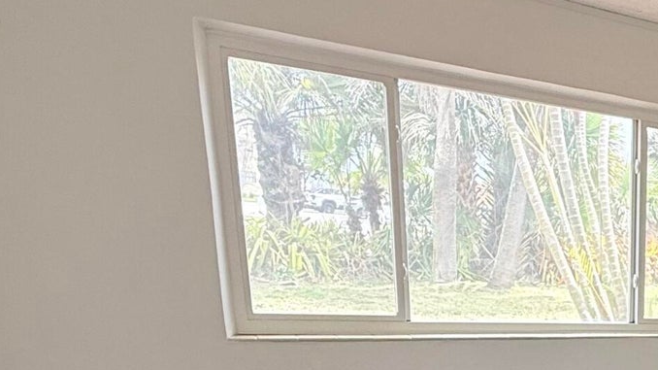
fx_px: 837
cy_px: 474
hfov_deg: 32.9
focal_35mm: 48
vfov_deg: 22.4
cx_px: 838
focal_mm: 2.22
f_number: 2.2
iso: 50
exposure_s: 1/187
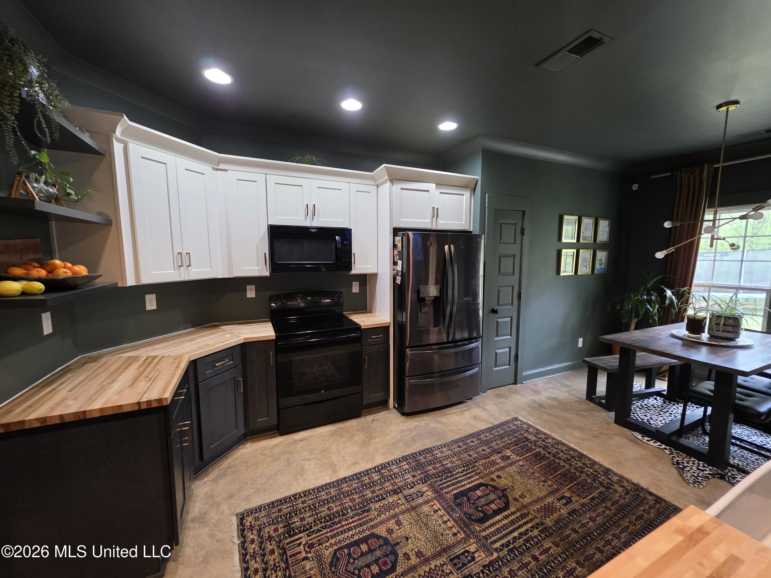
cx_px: 386
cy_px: 289
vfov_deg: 89.9
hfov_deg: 106.2
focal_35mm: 13
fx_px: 290
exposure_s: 1/60
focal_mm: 2.2
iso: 500
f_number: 1.9
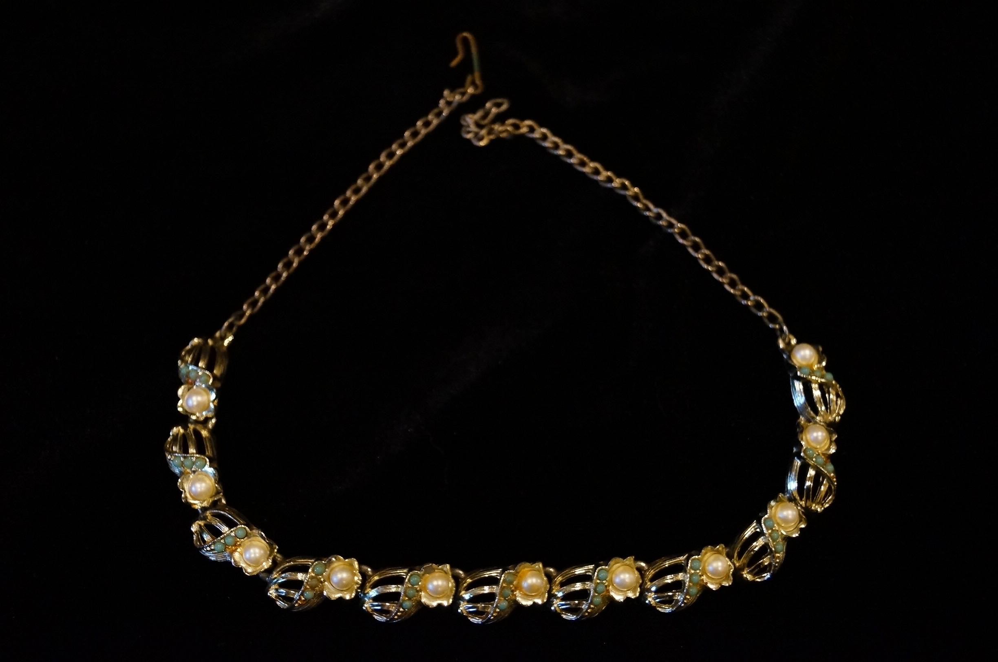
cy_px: 331
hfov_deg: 43.7
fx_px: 1246
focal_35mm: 45
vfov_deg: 29.8
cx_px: 499
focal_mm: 30
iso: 3200
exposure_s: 1/60
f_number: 4.5
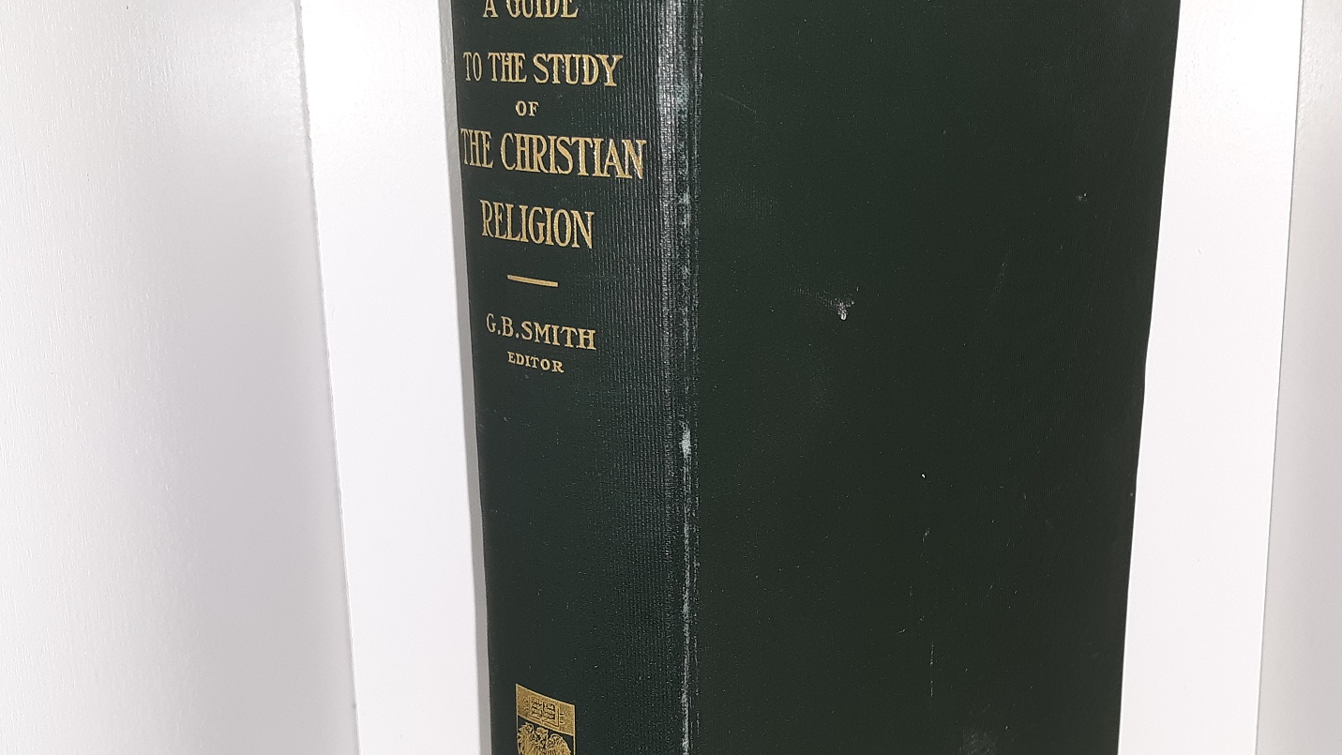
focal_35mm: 44
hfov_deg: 46.2
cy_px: 477
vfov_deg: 27.0
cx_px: 792
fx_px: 1566
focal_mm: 3.7
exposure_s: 1/60
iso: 40
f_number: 1.7
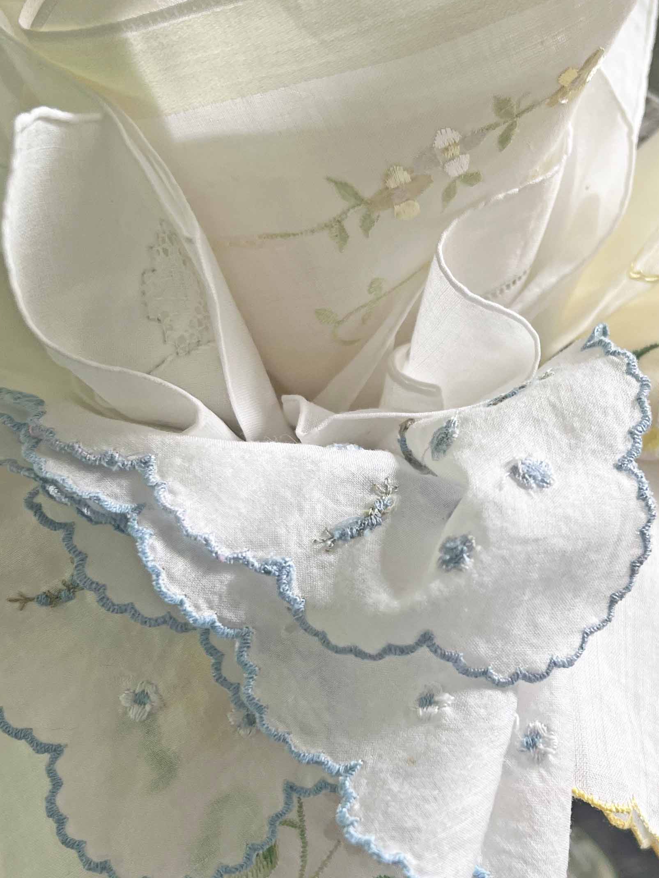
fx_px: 1243
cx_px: 430
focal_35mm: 49
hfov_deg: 29.5
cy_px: 582
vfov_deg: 38.5
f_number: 1.5
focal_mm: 5.7
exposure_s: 1/121
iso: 80
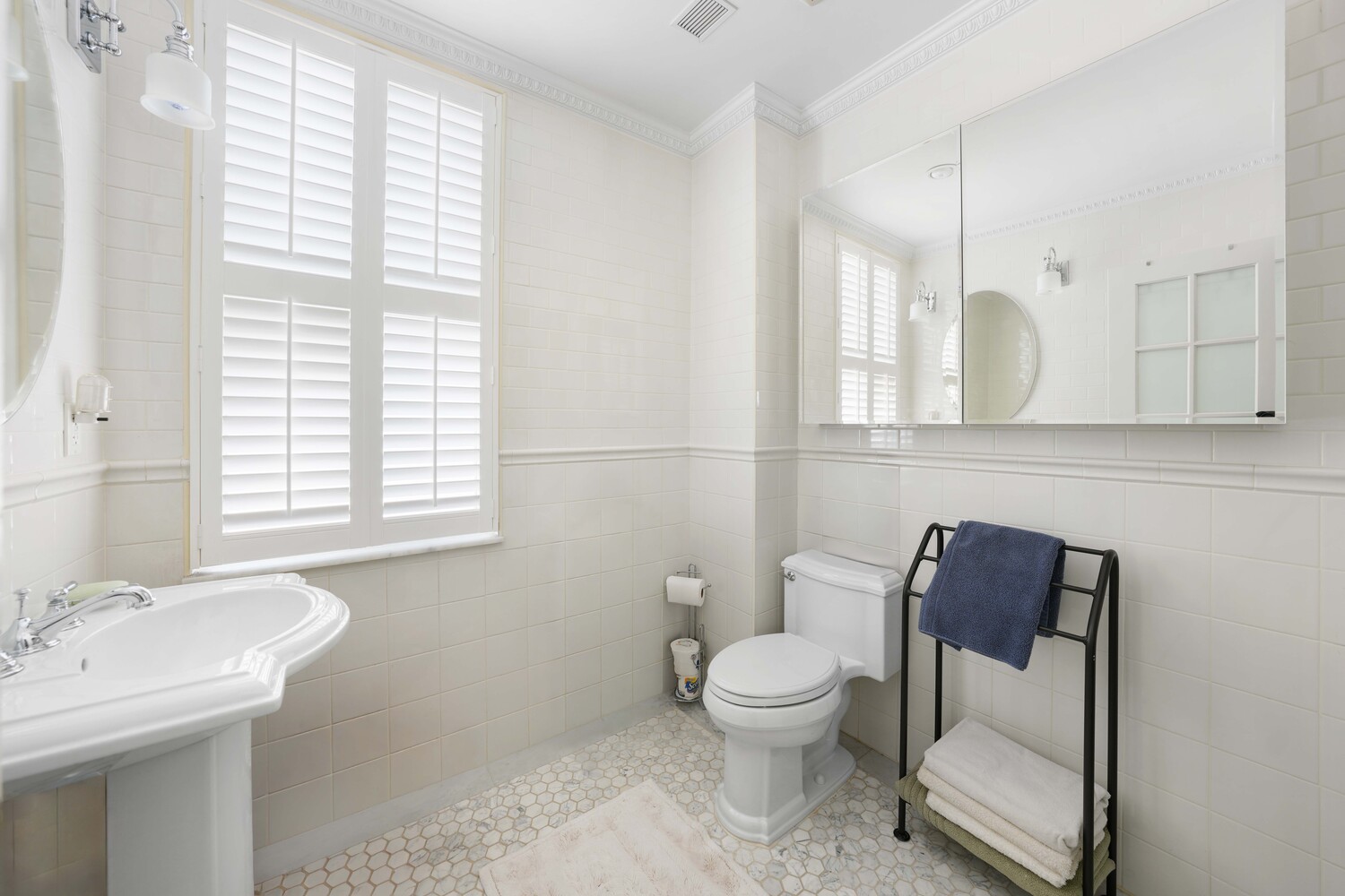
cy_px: 448
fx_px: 448
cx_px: 672
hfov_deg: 112.6
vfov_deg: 90.0
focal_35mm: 12
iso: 100
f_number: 5
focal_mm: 12
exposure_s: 1/1.25
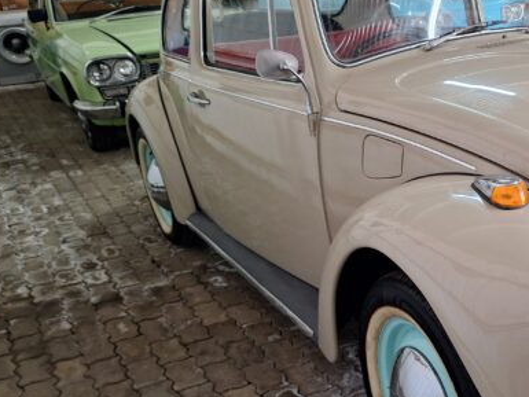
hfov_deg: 40.5
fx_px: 657
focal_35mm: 43
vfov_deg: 33.6
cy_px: 223
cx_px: 477
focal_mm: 5.54
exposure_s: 1/50
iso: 200
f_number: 1.8
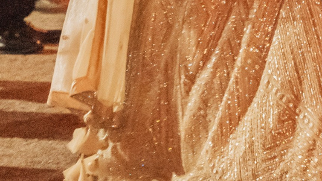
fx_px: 3006
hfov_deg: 6.1
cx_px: 308
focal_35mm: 352
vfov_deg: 3.4
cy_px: -237
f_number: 2.8
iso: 8000
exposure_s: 1/160
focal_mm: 70
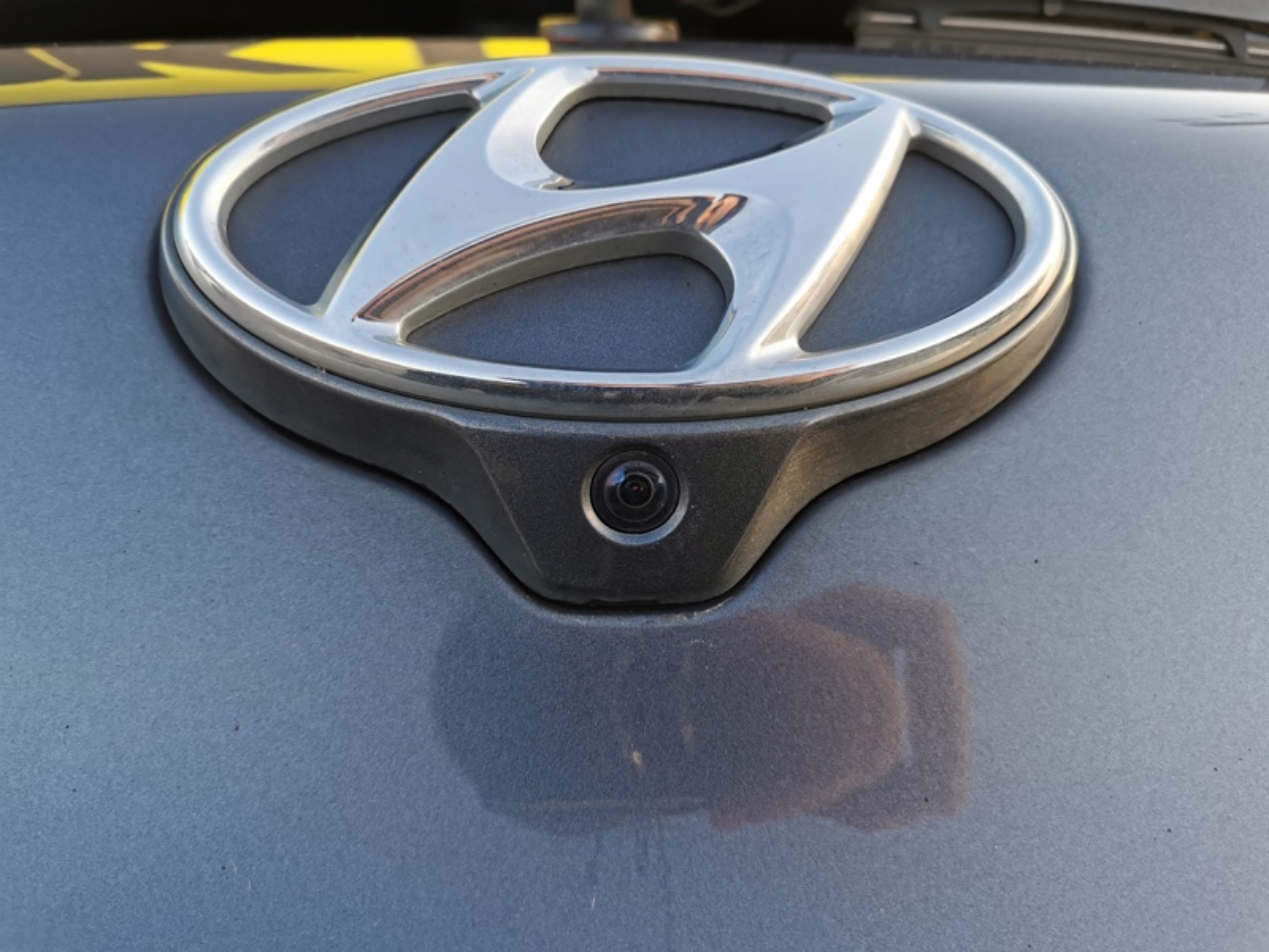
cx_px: 634
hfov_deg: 65.3
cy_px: 476
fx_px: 990
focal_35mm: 27
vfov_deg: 51.4
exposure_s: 1/172
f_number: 1.8
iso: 50
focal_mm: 5.58
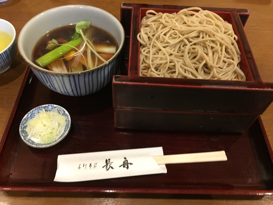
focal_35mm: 29
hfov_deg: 61.7
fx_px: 229
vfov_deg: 48.2
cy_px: 102
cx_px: 136
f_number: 2.2
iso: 250
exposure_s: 1/17
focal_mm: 4.15
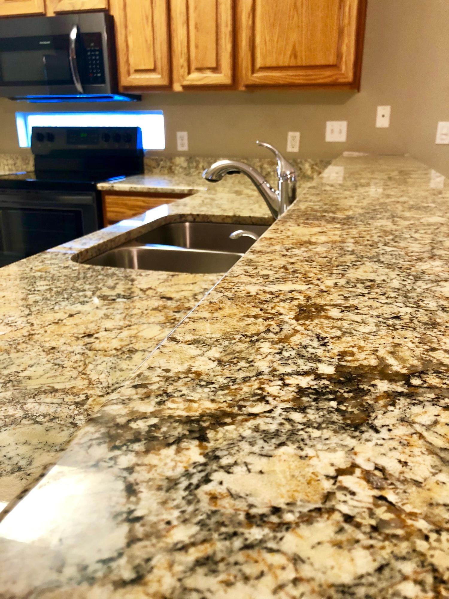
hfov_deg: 49.7
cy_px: 300
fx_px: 484
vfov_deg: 63.4
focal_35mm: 28
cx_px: 224
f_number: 1.8
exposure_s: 1/15
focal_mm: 3.99
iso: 64
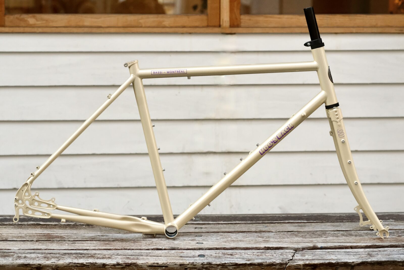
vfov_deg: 16.3
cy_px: 135
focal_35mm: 84
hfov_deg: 24.2
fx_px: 943
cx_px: 202
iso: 3200
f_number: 3.2
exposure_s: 1/500
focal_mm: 56
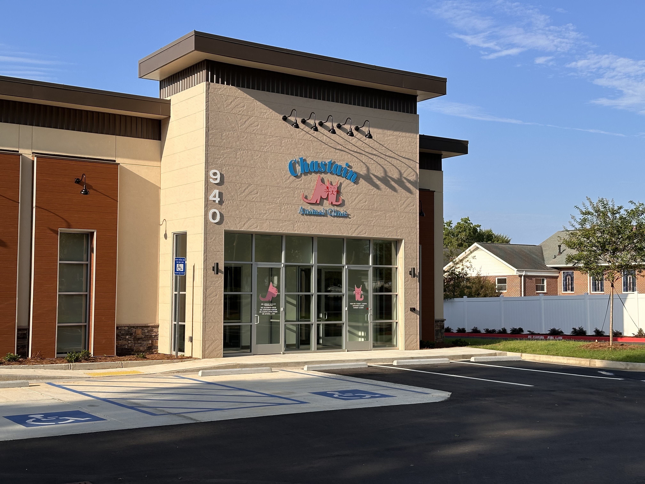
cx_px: 322
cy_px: 242
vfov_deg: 30.3
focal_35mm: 48
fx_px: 894
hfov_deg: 39.7
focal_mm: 6.86
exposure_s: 1/3257
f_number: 1.78
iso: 64
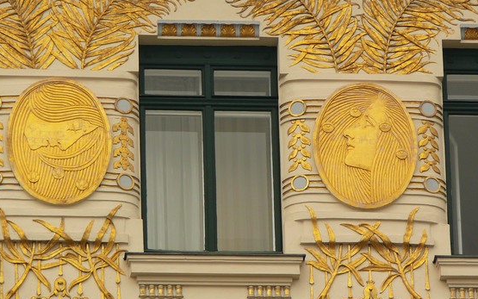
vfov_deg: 3.0
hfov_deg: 4.8
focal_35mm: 437
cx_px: 251
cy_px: 103
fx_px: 5693
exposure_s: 1/160
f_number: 4
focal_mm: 64.5
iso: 100
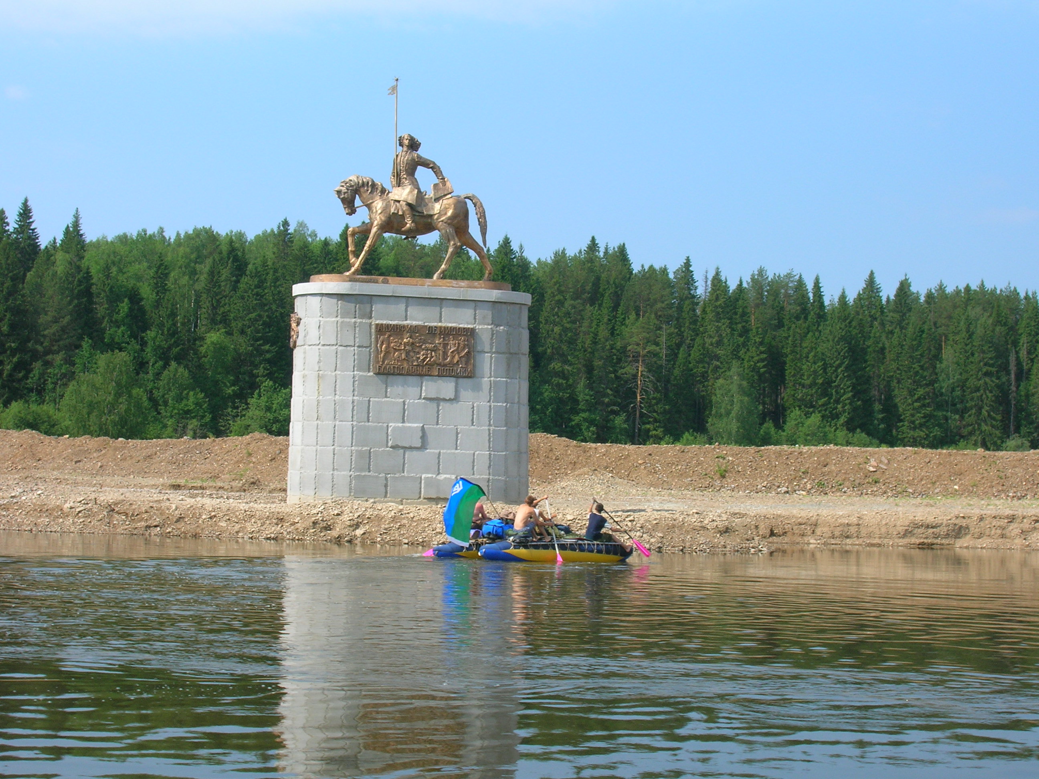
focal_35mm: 63
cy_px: 390
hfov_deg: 30.7
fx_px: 1891
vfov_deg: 23.3
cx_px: 520
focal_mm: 10.4
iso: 50
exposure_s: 1/187
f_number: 6.1
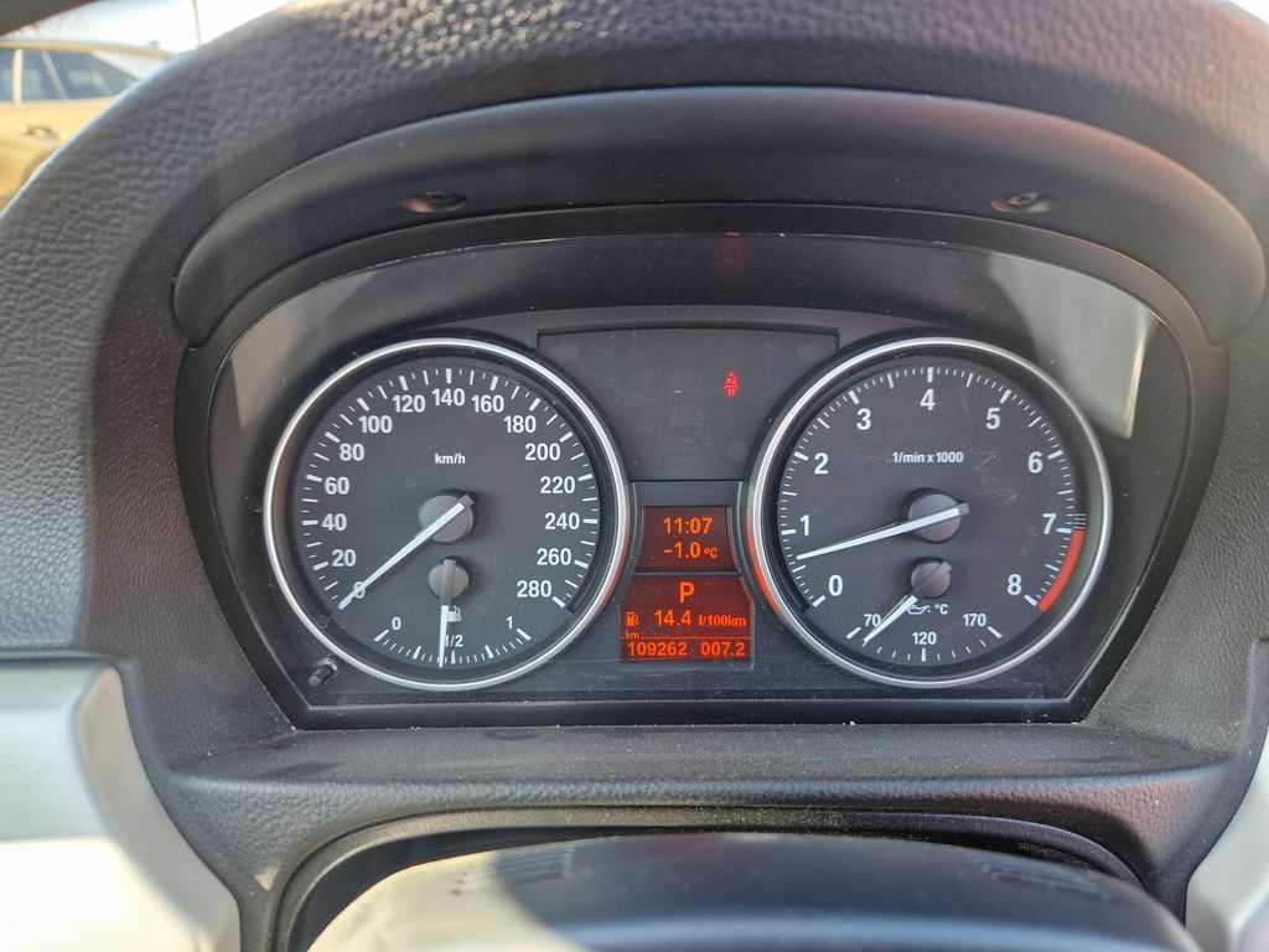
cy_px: 476
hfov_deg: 73.9
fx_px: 843
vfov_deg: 58.9
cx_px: 634
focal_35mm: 23
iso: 160
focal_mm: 5.4
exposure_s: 1/180
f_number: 1.8
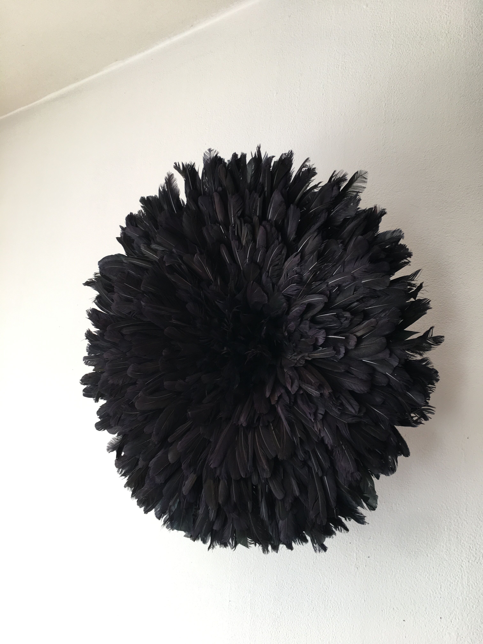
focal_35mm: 29
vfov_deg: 61.7
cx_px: 242
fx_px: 540
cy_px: 322
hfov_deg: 48.2
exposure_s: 1/50
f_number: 2.2
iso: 32
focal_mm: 4.15
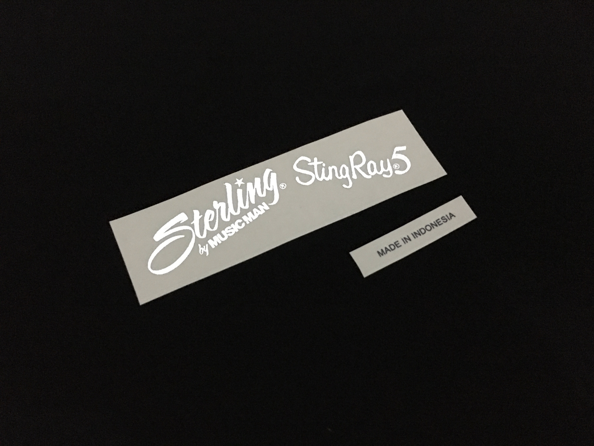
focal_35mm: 29
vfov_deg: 48.2
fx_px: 498
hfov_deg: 61.7
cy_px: 223
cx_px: 297
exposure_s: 1/4
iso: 320
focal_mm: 4.15
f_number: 2.2
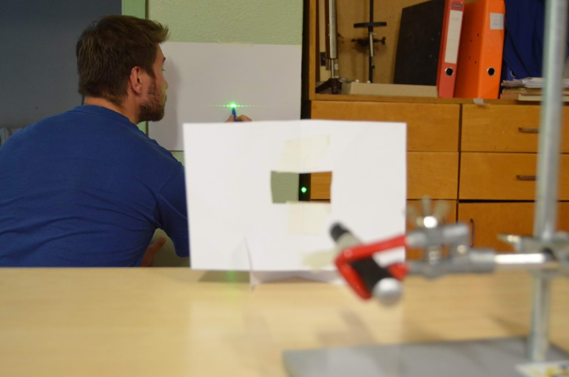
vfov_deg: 27.9
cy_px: 188
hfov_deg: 41.2
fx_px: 757
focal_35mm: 48
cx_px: 284
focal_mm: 32
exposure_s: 1/30
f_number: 4.5
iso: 2000
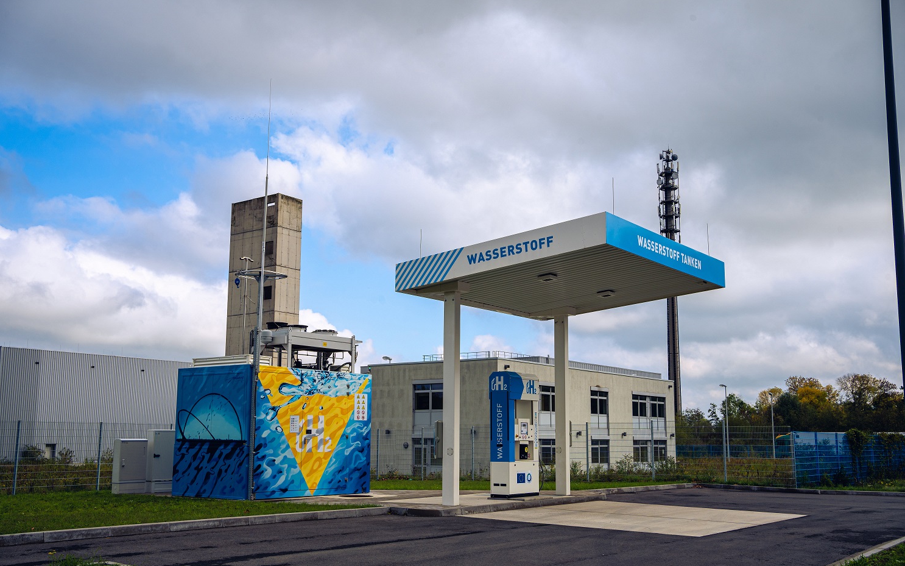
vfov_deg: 35.3
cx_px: 453
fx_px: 888
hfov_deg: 54.0
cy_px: 299
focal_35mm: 36
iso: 100
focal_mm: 35
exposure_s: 1/125
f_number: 11
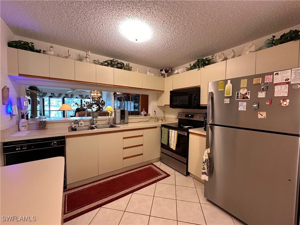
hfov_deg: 102.1
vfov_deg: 85.7
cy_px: 112
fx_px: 121
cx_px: 150
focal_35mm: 14
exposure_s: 1/60
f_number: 2.2
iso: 250
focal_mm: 2.22
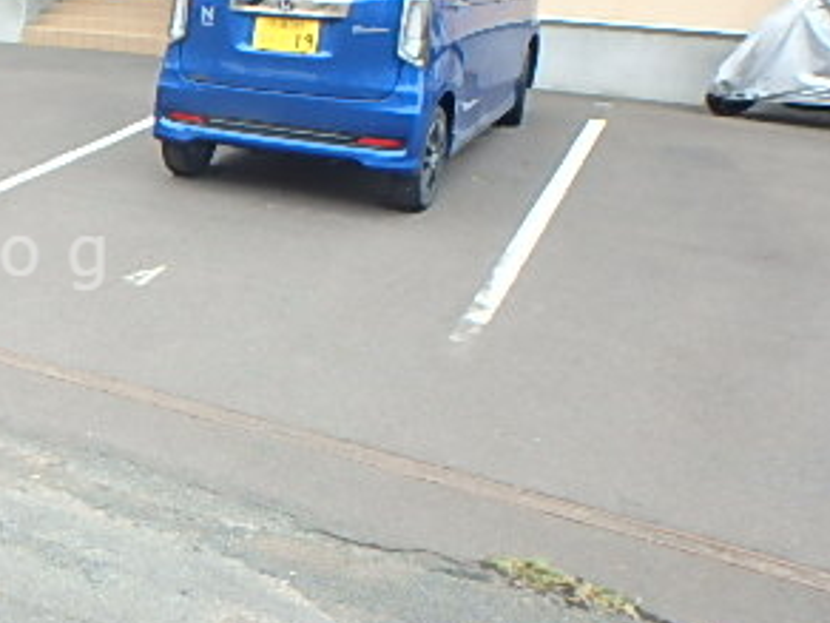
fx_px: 1103
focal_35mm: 46
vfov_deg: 31.4
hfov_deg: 35.5
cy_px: 256
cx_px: -74
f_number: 3.5
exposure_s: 1/100
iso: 125
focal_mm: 3.7
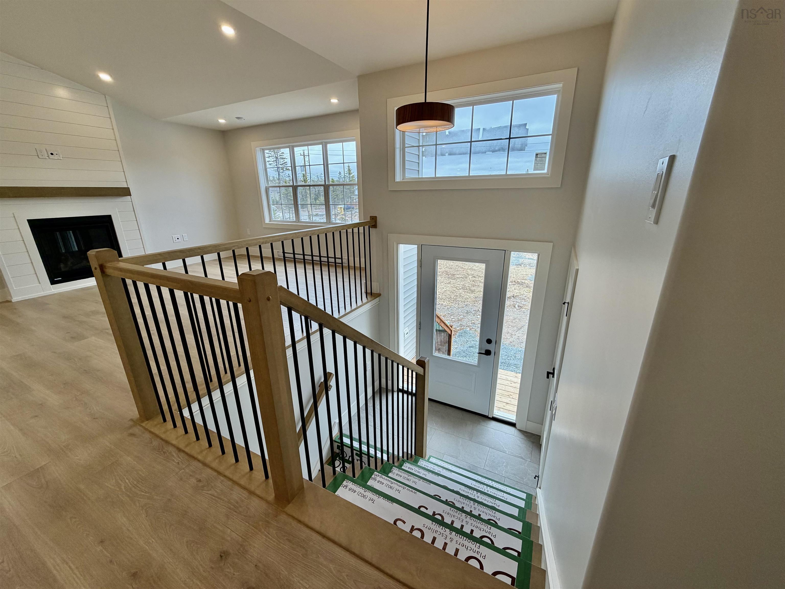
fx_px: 317
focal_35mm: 14
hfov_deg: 102.1
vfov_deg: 85.7
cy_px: 294
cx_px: 392
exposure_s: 1/121
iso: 50
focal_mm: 2.22
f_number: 2.2
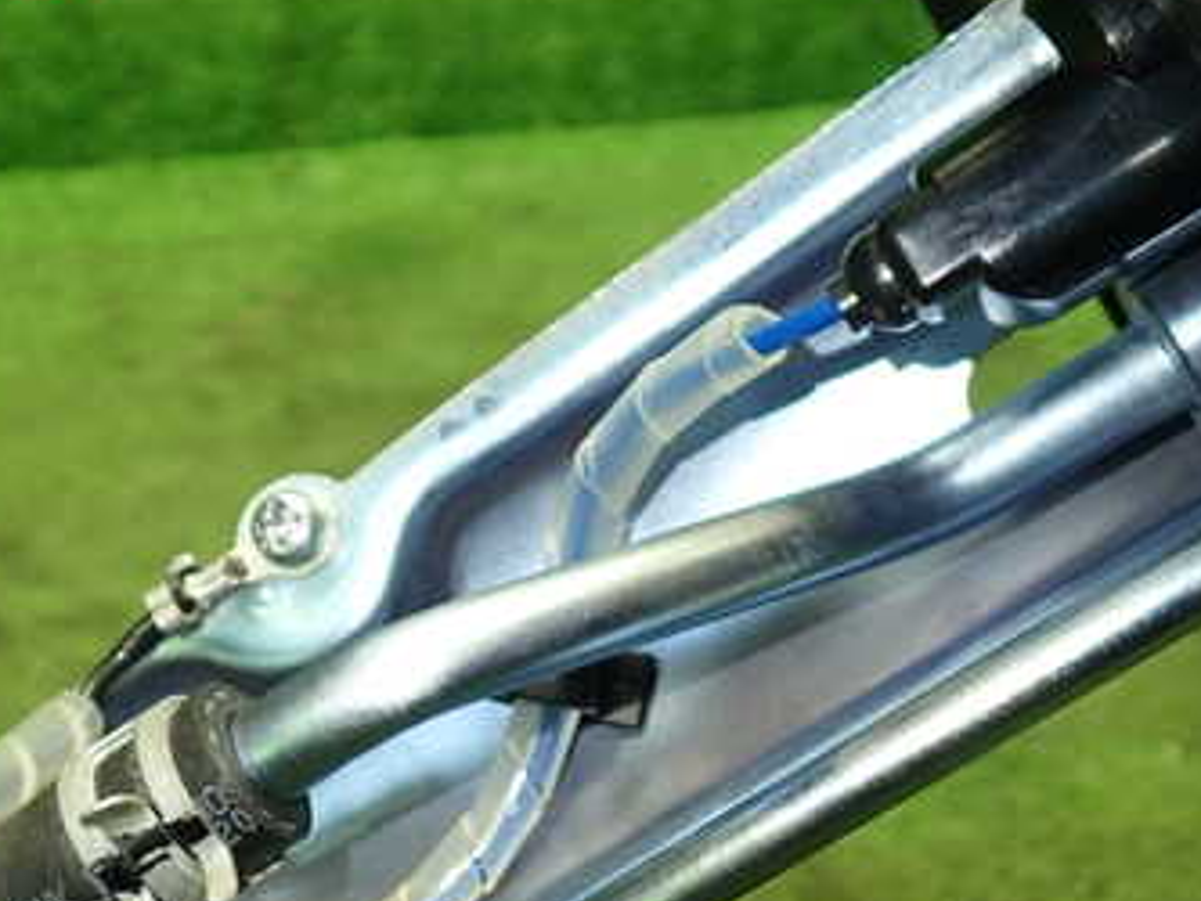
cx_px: 512
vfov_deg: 26.5
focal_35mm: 54
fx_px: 1874
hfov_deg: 35.5
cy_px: 728
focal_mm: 5.4
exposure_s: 1/30
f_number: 2.3
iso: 200
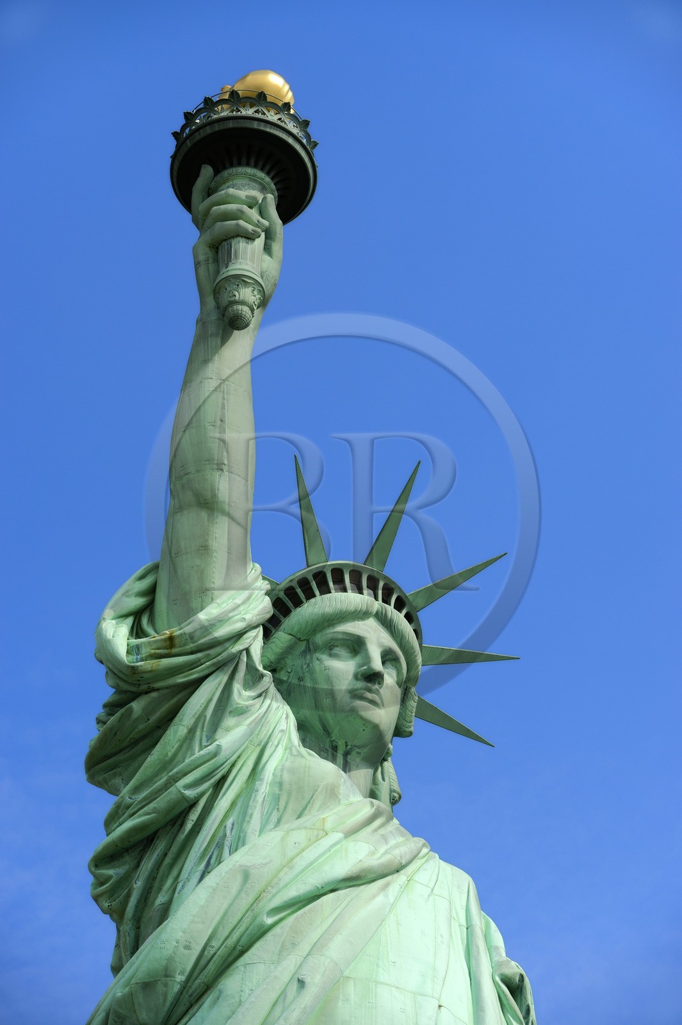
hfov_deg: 8.6
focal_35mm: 160
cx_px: 341
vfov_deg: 12.8
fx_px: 4551
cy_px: 512
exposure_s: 1/500
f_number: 8
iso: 100
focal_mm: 160
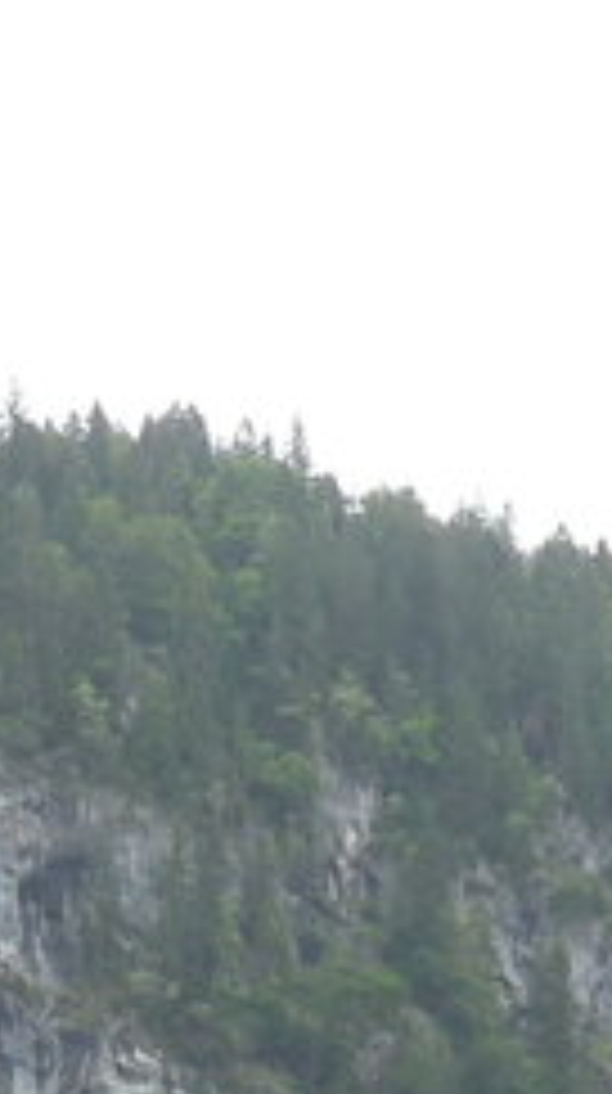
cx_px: 778
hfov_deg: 6.2
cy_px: 1954
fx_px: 5618
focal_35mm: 194
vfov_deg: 10.5
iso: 80
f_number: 2.8
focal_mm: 7.5
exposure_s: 1/400
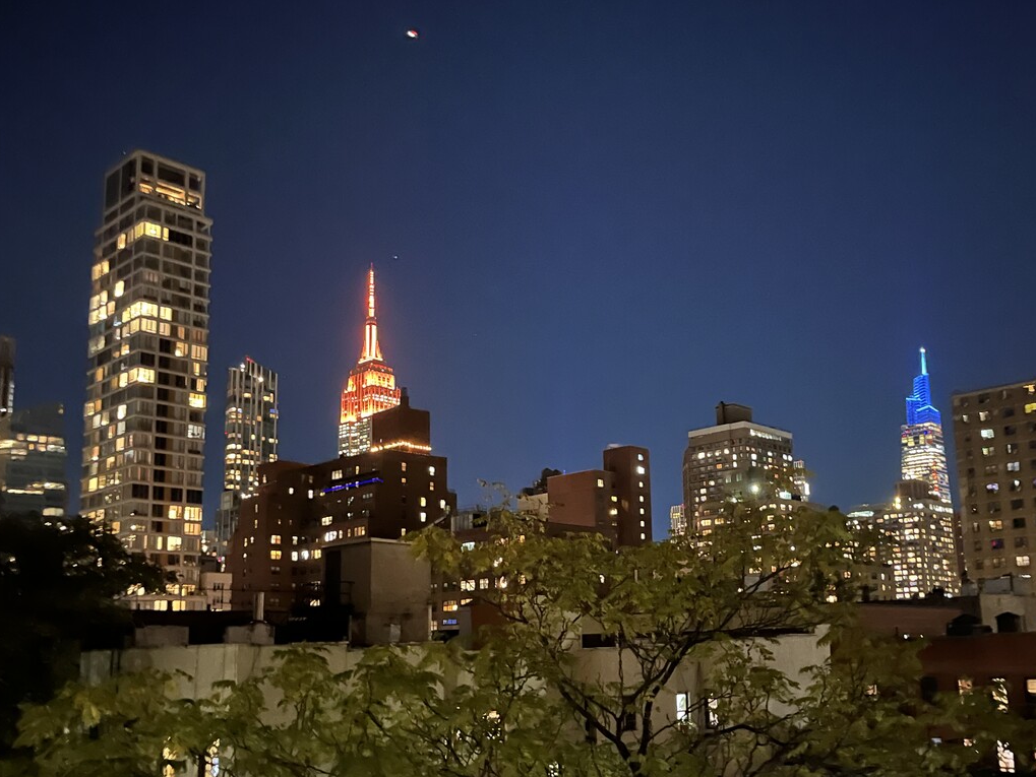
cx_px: 569
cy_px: 474
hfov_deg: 53.8
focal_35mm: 34
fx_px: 1018
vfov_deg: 41.6
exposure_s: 1/9
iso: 2000
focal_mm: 5.1
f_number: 1.6
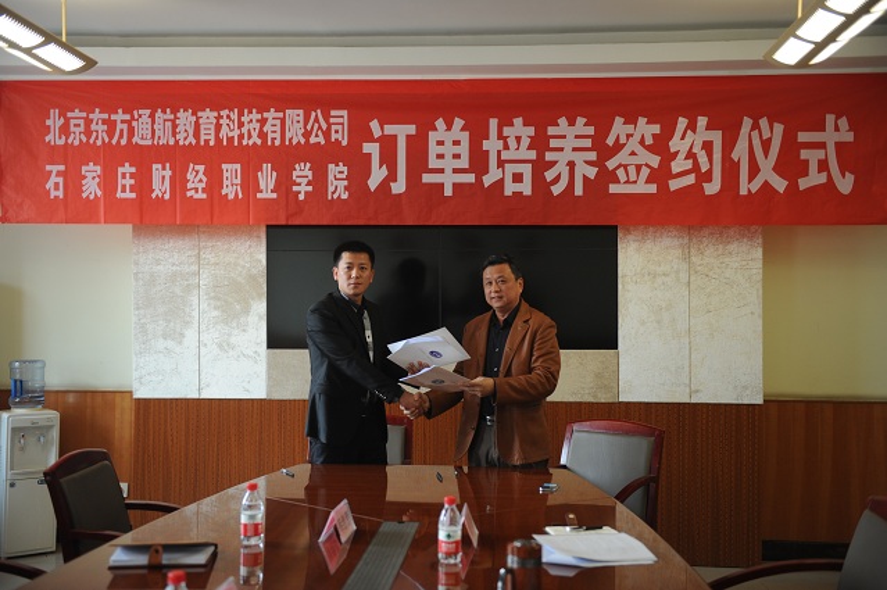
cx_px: 444
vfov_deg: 31.8
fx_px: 1034
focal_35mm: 42
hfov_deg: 46.4
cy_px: 295
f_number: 2.8
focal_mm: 42
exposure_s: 1/80
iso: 800
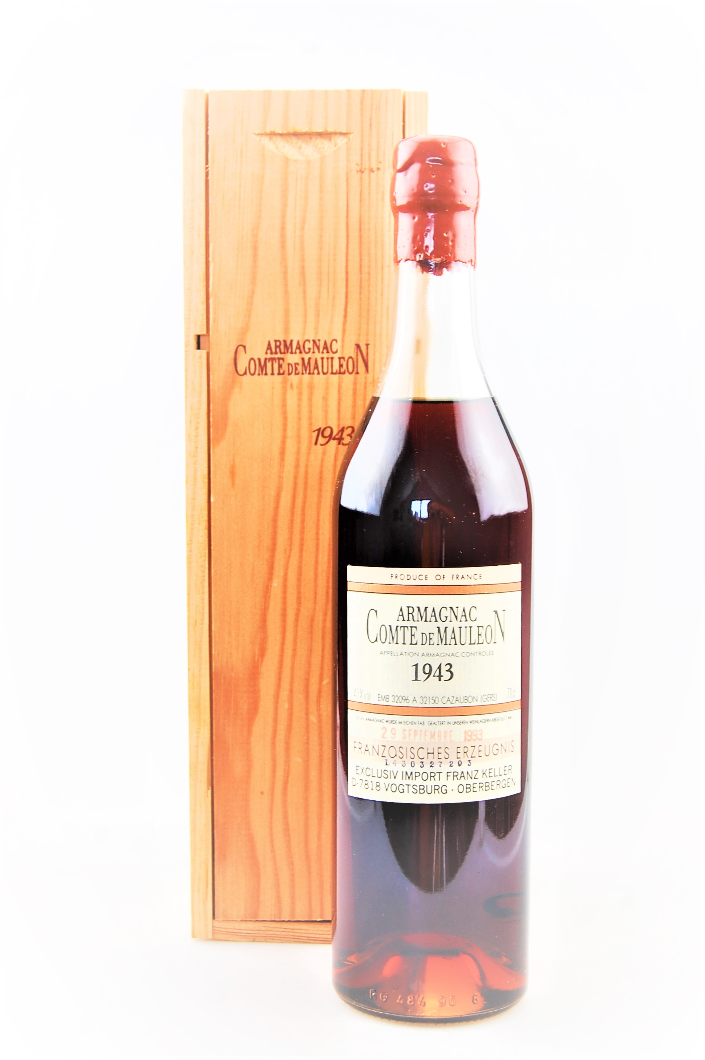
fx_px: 1545
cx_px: 352
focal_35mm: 52
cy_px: 530
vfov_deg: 37.9
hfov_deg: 25.7
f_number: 8
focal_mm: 35
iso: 200
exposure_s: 1/30
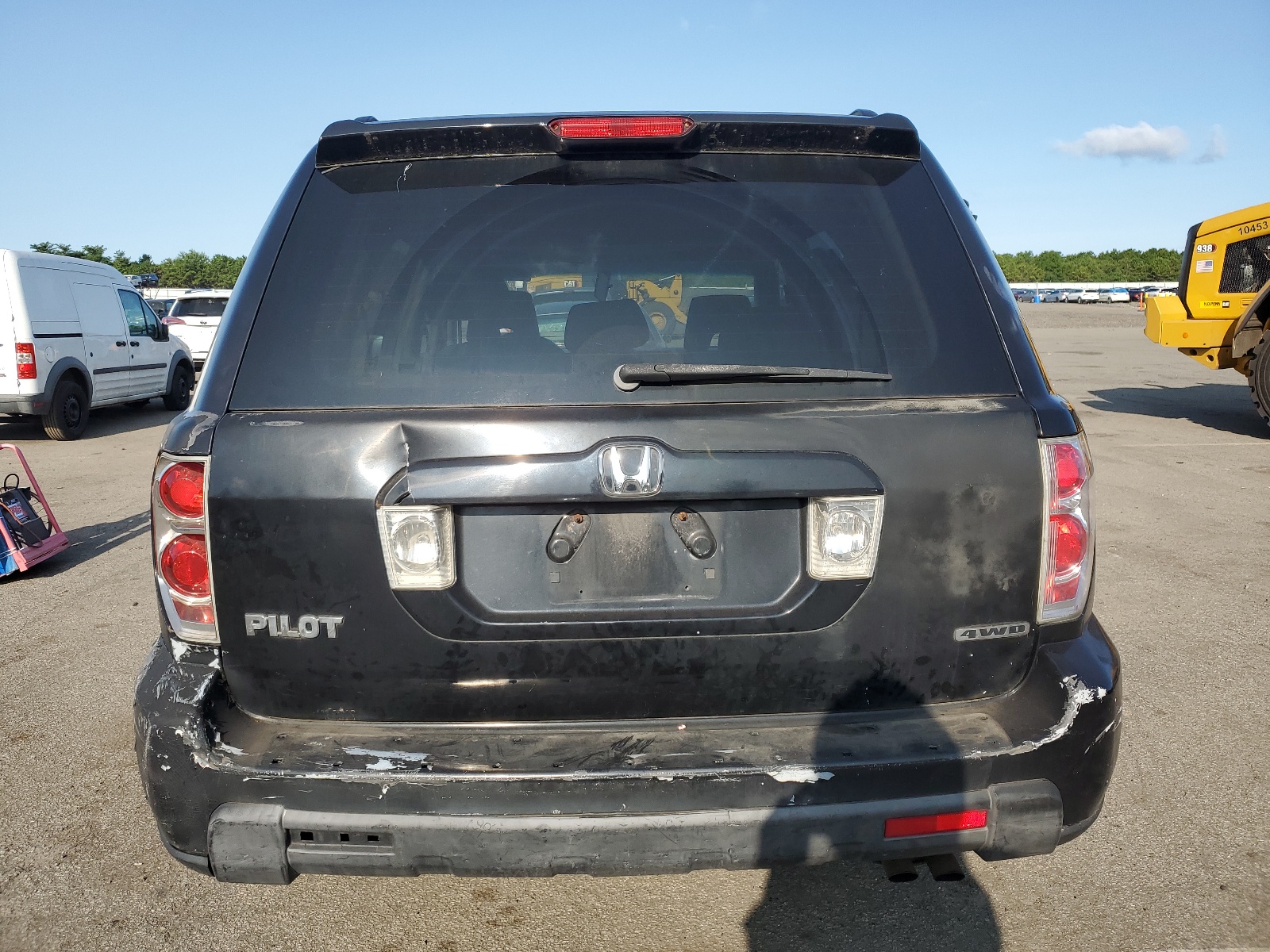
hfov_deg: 67.3
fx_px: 954
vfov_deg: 53.1
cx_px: 635
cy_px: 476
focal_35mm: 26
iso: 50
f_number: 1.5
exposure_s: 1/2500
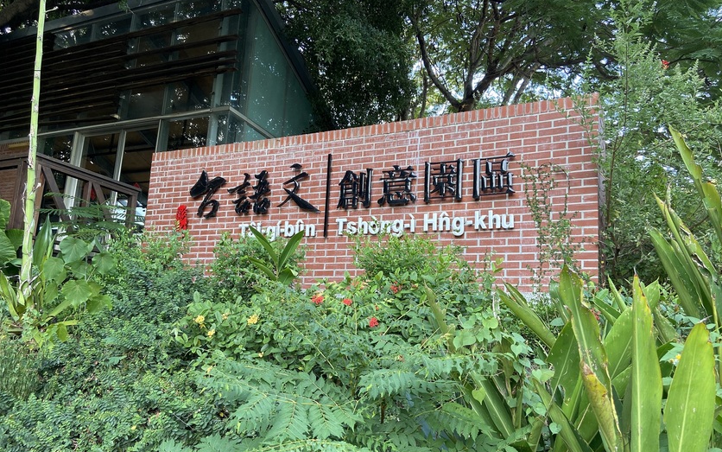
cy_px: 255
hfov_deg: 66.5
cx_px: 360
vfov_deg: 44.5
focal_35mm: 28
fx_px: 551
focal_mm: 4.25
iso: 100
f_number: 1.8
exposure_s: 1/121
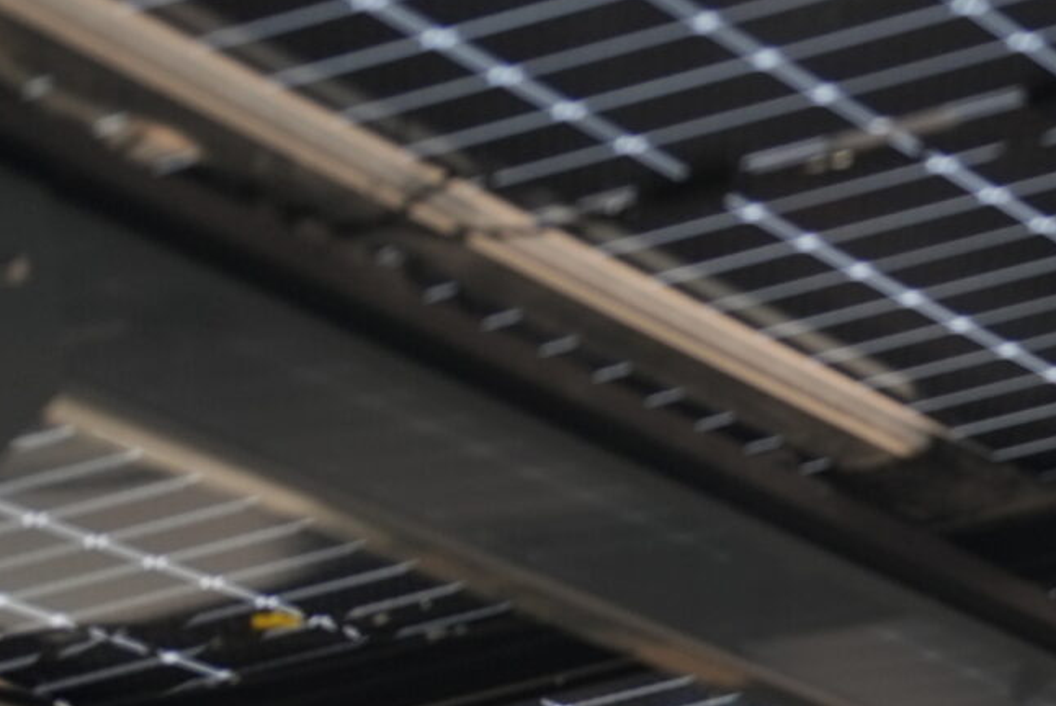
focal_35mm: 198
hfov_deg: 9.9
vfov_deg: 6.8
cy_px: 1101
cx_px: 1765
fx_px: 5813
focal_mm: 50
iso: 400
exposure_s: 1/125
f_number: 1.2
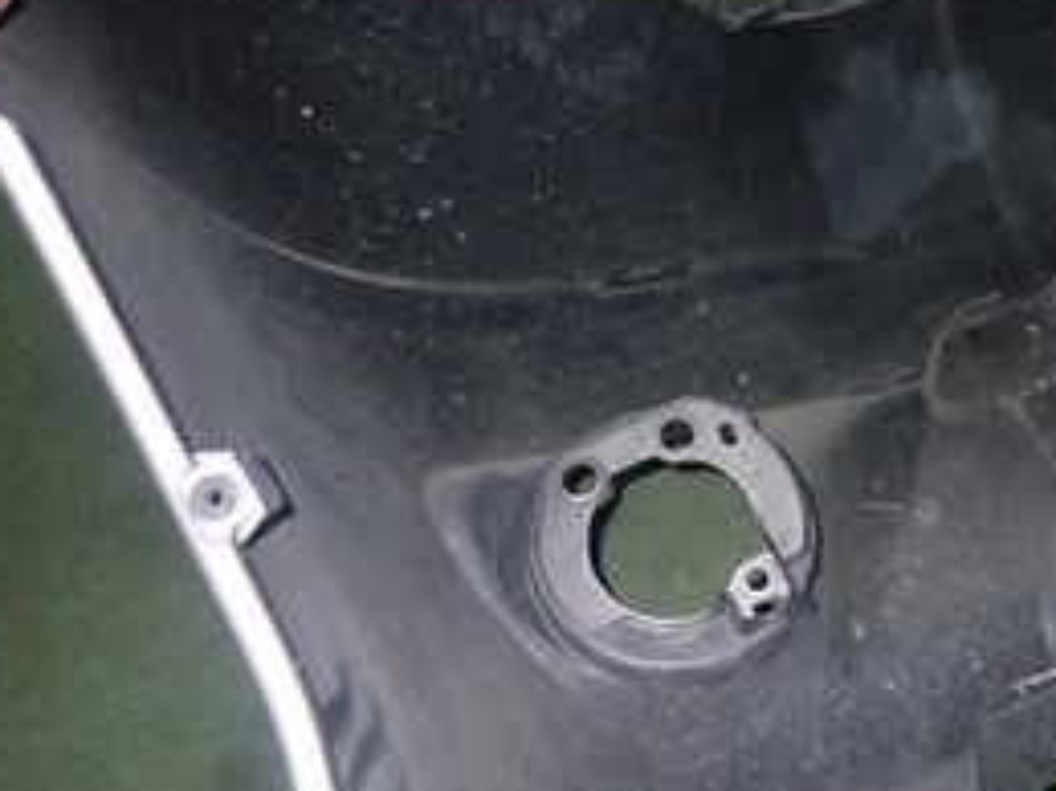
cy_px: 269
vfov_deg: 25.1
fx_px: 1769
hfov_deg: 30.4
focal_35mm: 58
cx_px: 1101
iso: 800
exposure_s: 1/30
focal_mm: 4.5
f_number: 5.6
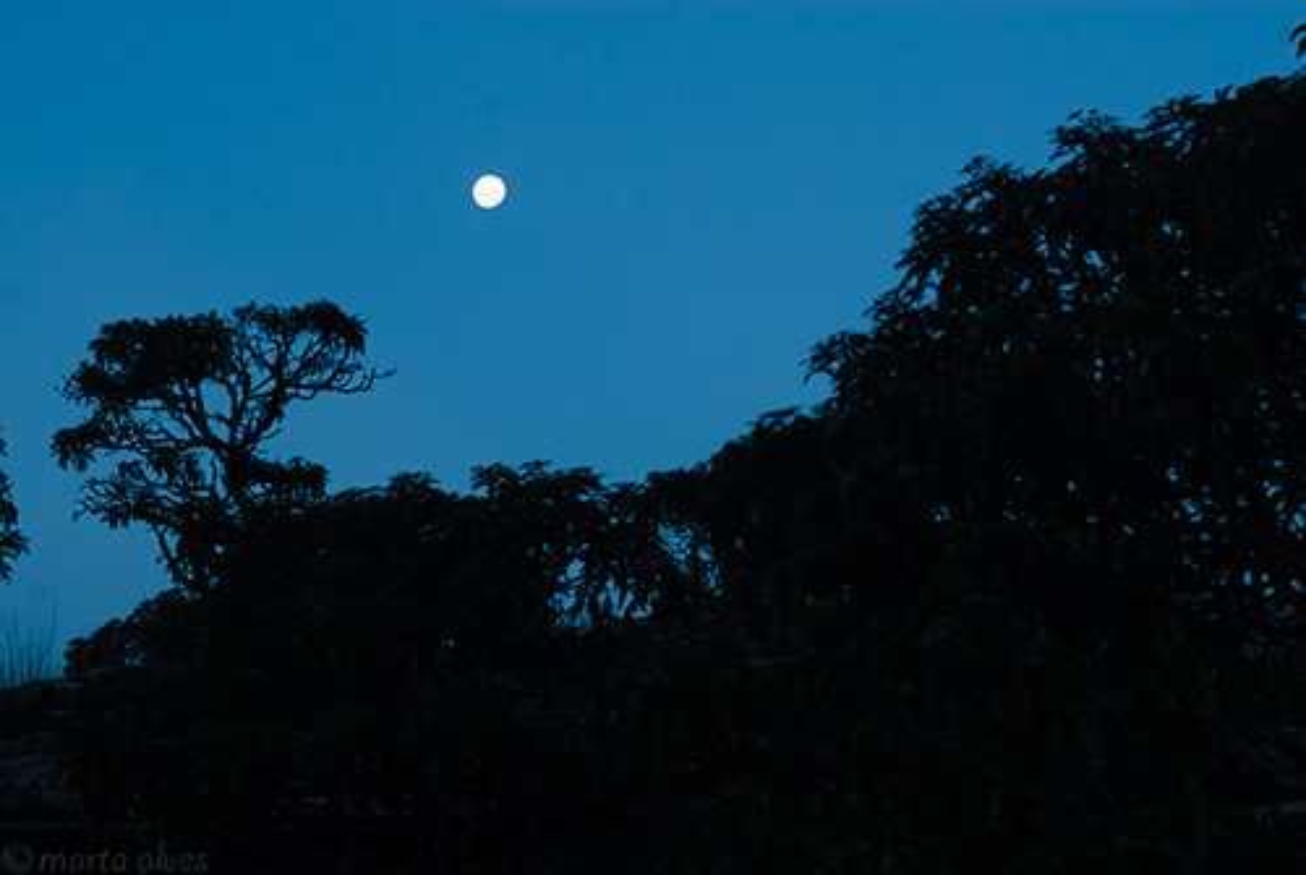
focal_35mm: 105
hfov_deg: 19.4
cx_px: 653
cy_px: 438
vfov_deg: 13.1
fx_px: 3815
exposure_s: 1/30
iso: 100
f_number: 22
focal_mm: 70
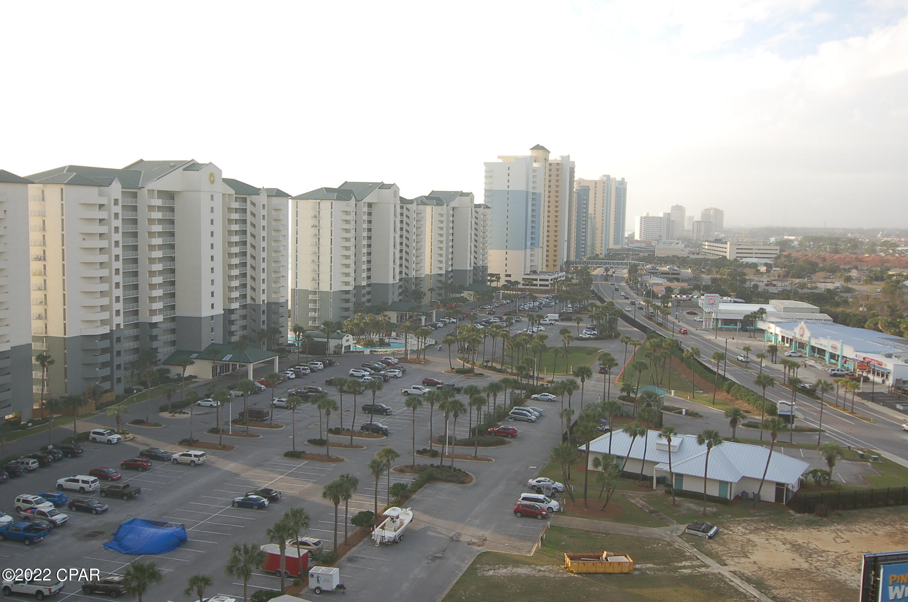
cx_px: 454
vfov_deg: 36.7
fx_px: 906
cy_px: 301
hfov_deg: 53.2
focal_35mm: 36
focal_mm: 24
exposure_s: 1/500
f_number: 5.6
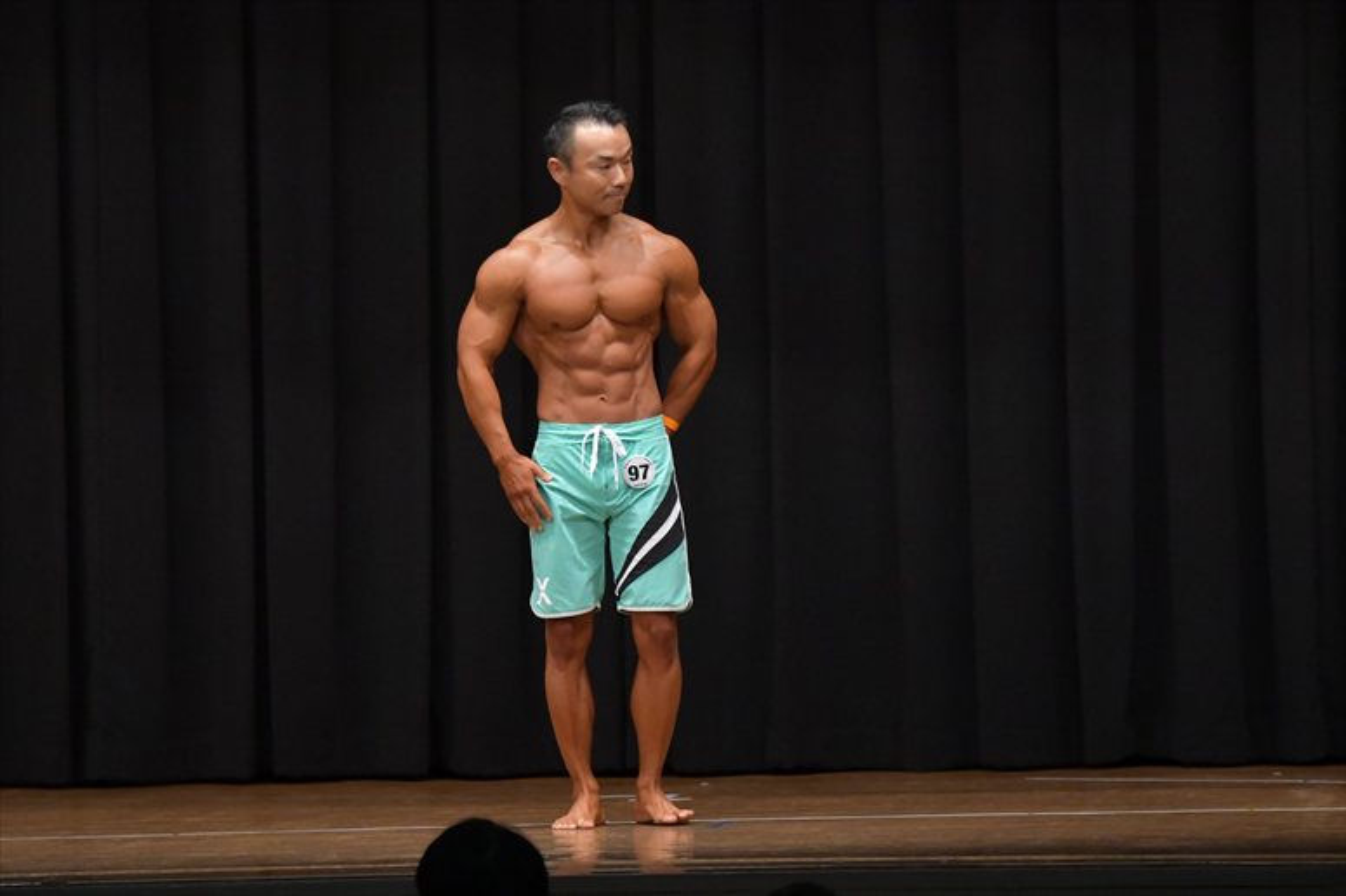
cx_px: 673
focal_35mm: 202
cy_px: 448
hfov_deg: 10.2
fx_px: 7549
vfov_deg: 6.8
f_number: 5.6
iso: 5000
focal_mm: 135
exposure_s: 1/400
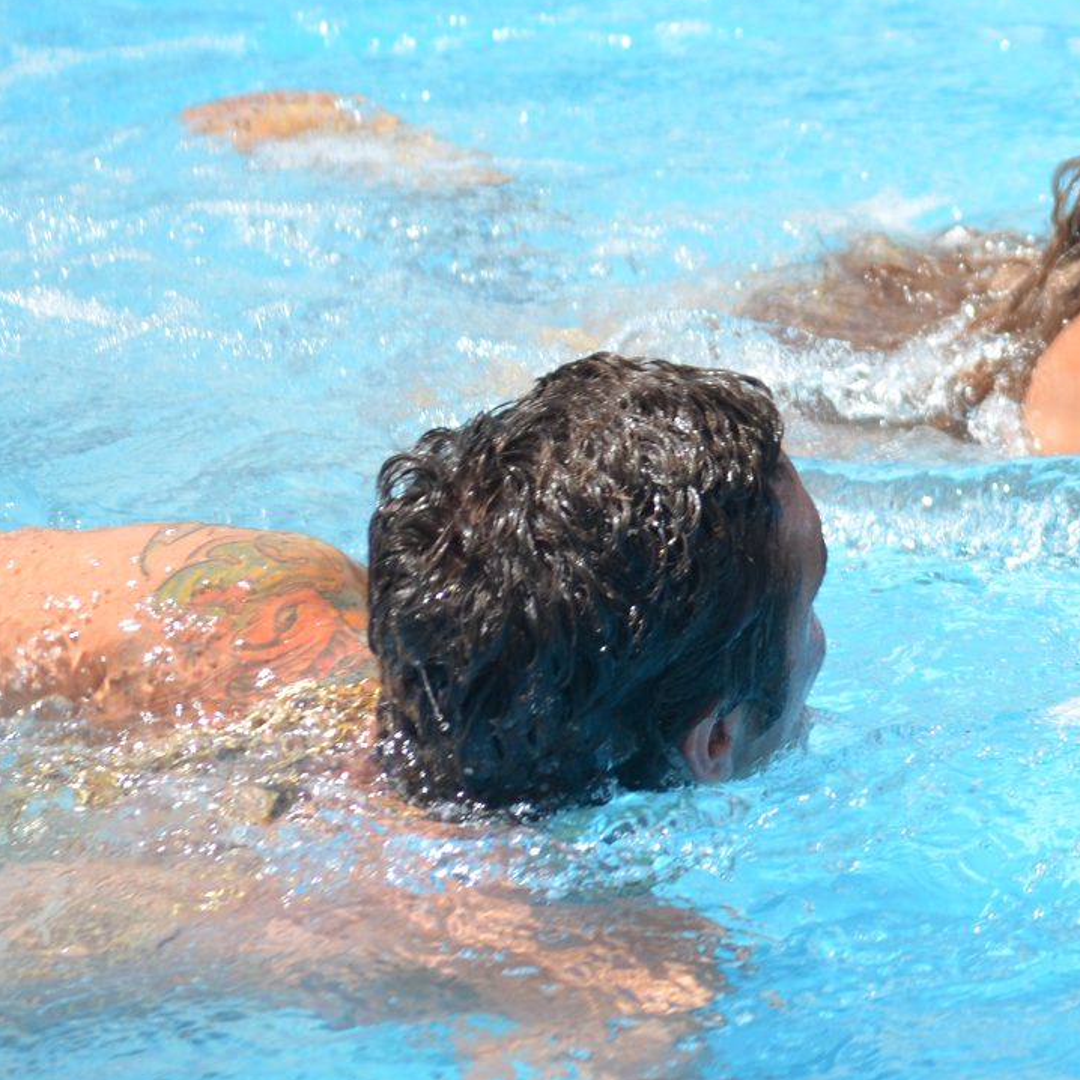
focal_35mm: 363
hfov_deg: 4.8
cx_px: 1273
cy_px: 349
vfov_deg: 4.8
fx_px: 12813
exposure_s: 1/400
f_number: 4.5
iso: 100
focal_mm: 100
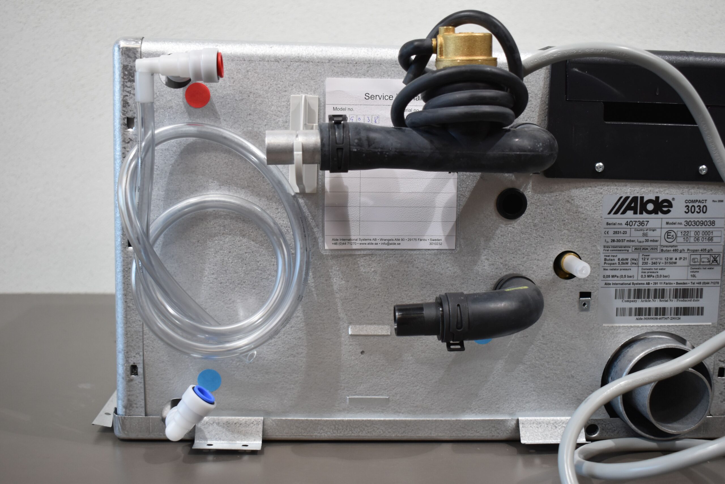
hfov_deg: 47.9
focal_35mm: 40
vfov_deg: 33.0
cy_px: 242
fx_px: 816
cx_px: 362
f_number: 4
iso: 800
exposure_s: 1/160
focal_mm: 27
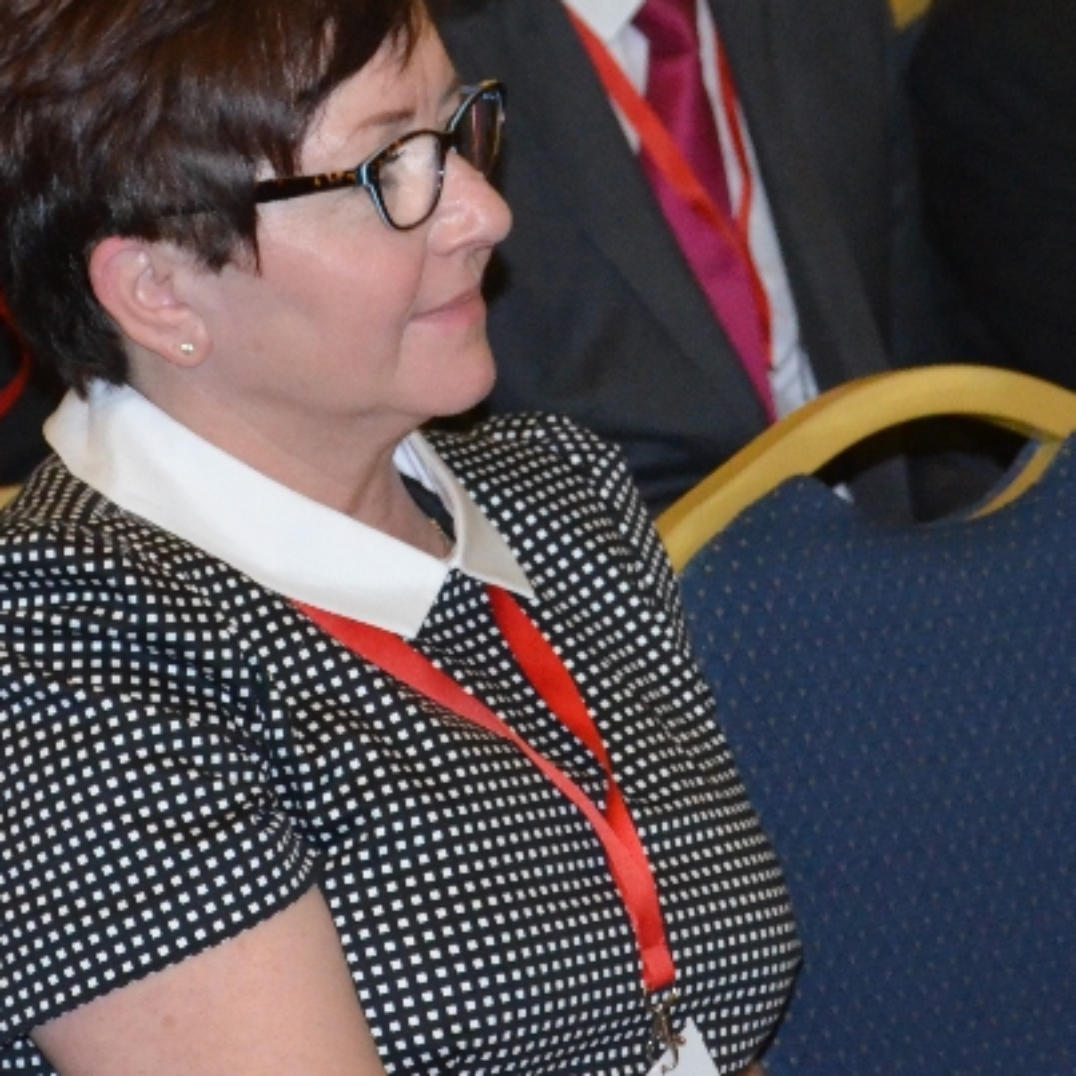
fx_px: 7104
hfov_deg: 8.7
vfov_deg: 8.6
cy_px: 158
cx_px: 451
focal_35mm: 202
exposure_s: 1/60
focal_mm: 52
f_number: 5
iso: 3200
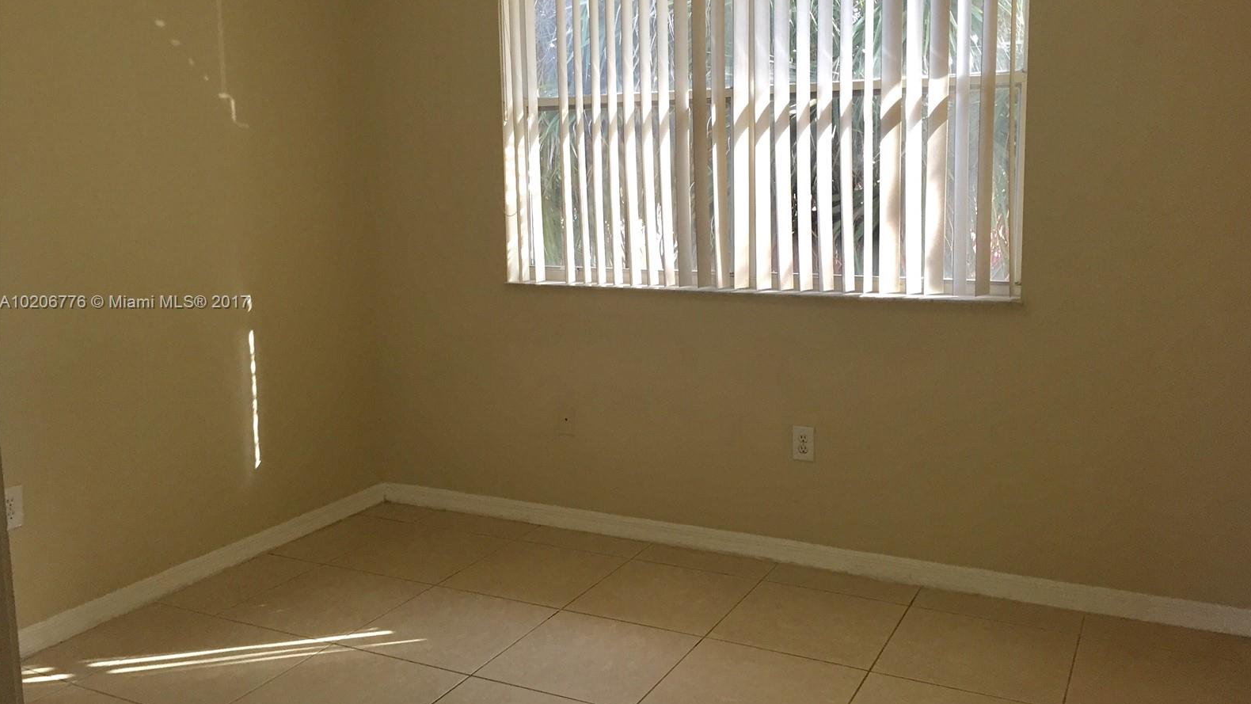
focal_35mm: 32
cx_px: 629
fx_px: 1062
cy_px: 303
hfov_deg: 61.0
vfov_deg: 36.6
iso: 50
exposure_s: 1/30
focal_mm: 4.15
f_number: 2.2
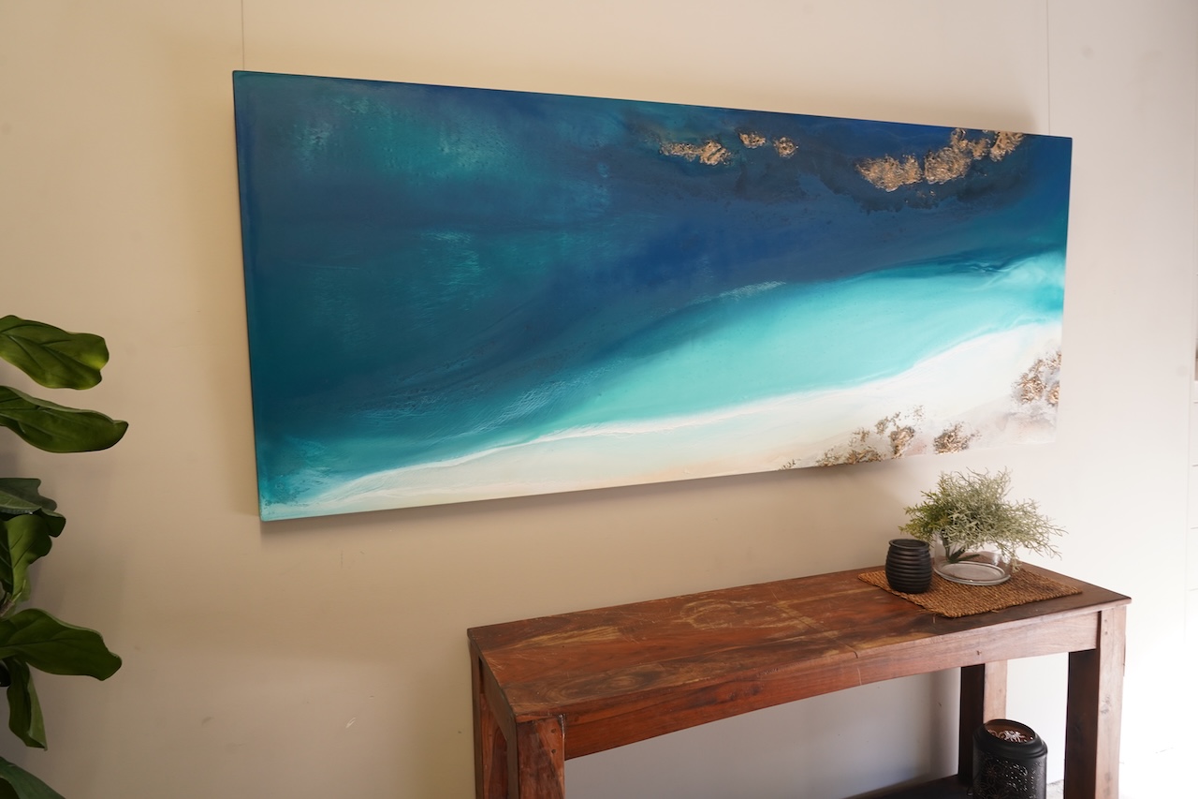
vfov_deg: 53.1
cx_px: 599
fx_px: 799
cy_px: 400
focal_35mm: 24
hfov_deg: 73.8
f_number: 9
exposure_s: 1/10
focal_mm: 24
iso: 1000
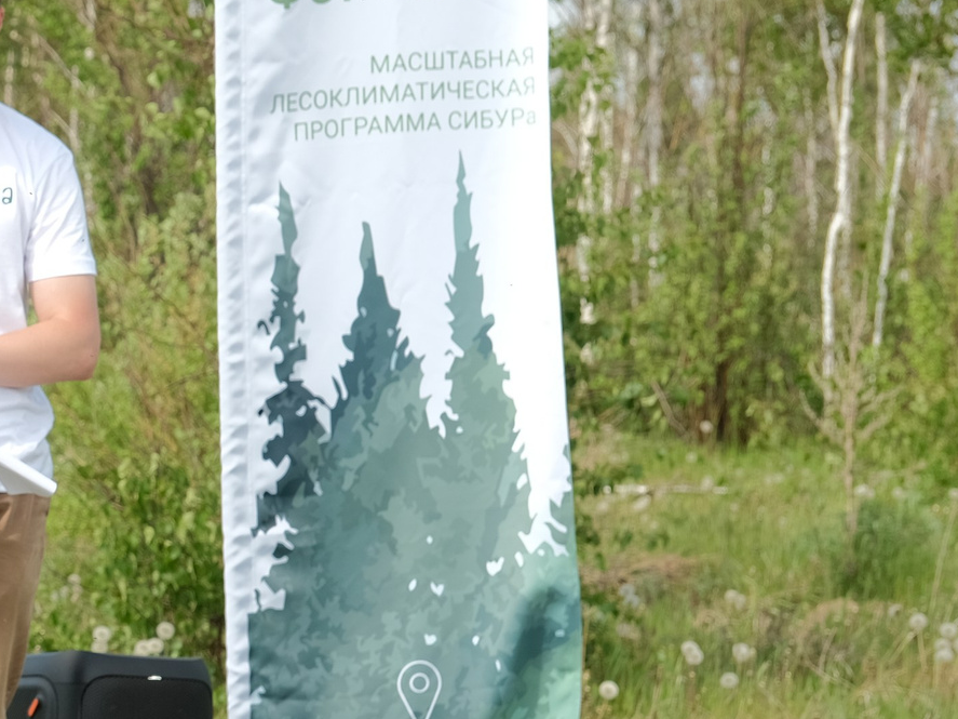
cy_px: 425
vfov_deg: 9.2
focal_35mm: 161
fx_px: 4455
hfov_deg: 11.8
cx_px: -394
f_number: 4.5
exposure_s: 1/400
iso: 160
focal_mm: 38.8
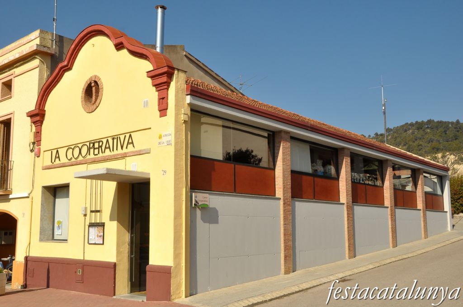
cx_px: 232
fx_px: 462
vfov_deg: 36.8
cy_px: 154
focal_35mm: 36
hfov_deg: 53.2
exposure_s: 1/500
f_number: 11
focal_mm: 24
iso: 320
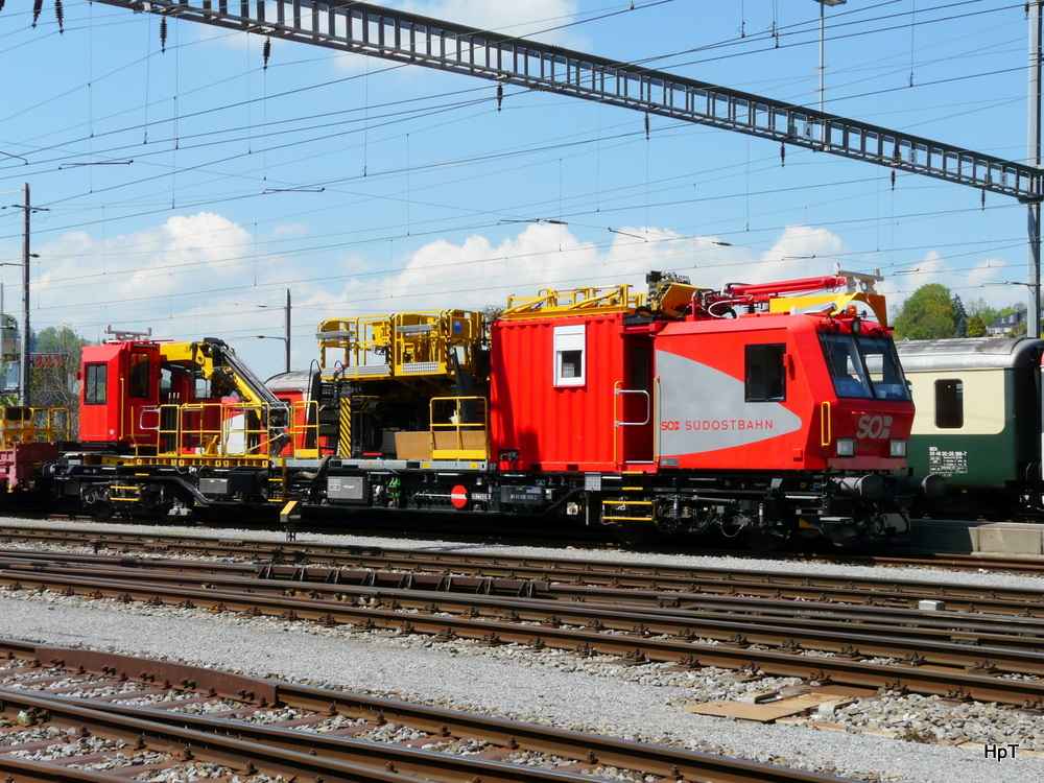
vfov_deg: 26.1
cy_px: 392
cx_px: 522
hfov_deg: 34.3
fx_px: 1689
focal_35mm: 56
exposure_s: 1/500
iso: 100
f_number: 6.3
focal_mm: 9.2
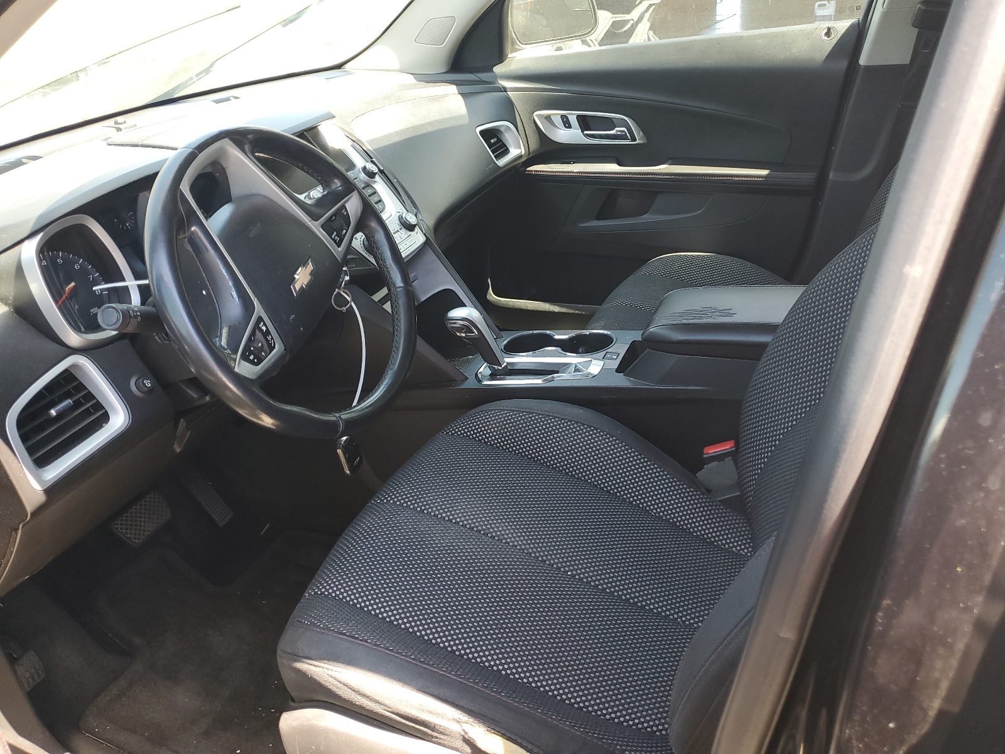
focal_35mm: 26
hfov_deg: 67.3
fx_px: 755
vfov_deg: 53.1
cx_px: 502
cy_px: 377
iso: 63
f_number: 1.5
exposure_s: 1/120
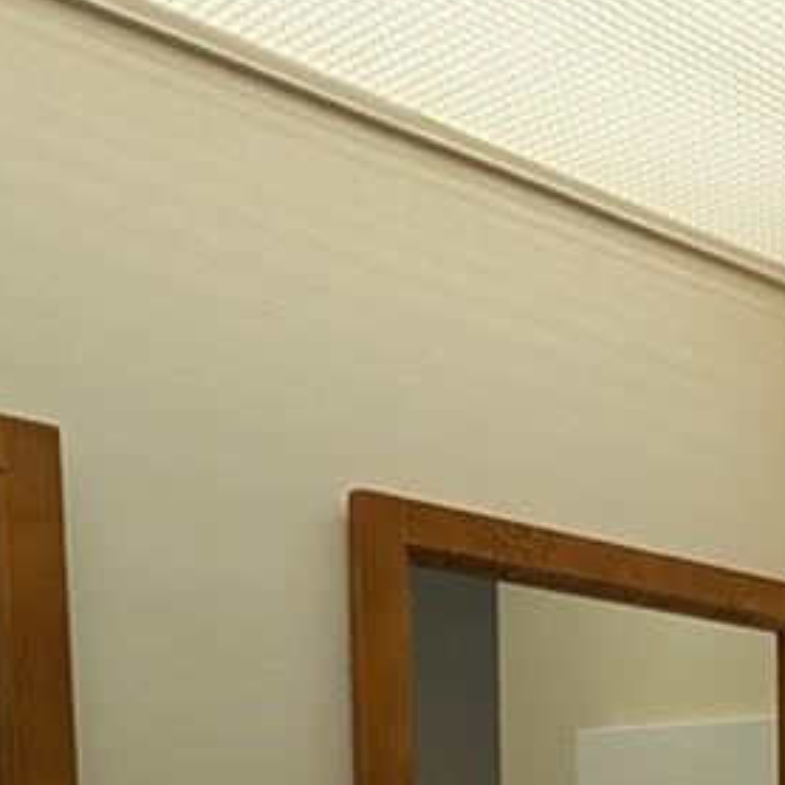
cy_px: 1042
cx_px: 1045
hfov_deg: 24.3
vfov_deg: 24.3
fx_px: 1565
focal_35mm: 61
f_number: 1.7
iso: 53
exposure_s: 1/361
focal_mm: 2.02
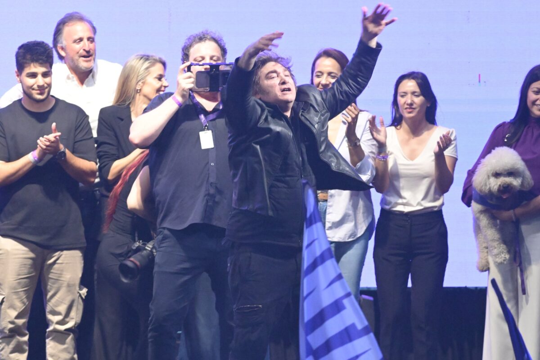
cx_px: 270
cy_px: 180
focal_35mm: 300
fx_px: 4500
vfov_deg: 4.6
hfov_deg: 6.9
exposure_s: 1/160
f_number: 5
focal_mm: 300
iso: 8000
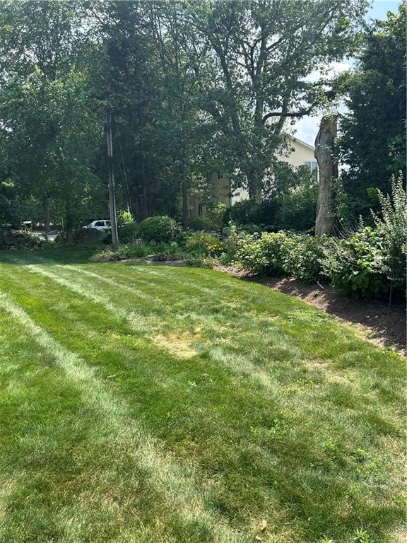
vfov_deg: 67.3
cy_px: 272
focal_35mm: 26
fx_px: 408
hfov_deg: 53.1
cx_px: 204
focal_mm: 5.7
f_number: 1.5
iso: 50
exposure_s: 1/1280
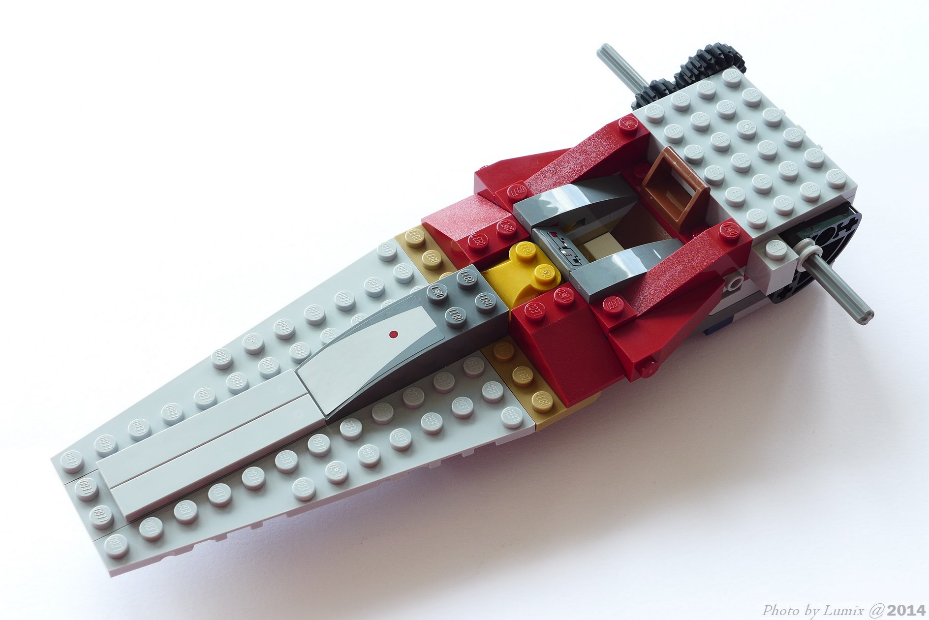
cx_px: 464
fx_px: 1549
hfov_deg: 33.4
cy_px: 310
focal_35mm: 60
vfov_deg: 22.6
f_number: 4
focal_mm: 11.8
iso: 80
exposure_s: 1/40
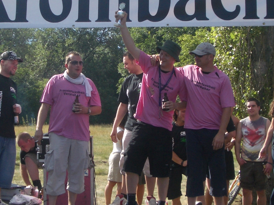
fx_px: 633
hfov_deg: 24.4
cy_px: 89
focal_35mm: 80
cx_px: 104
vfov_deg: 18.4
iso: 50
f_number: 4.6
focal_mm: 6.8
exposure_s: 1/250
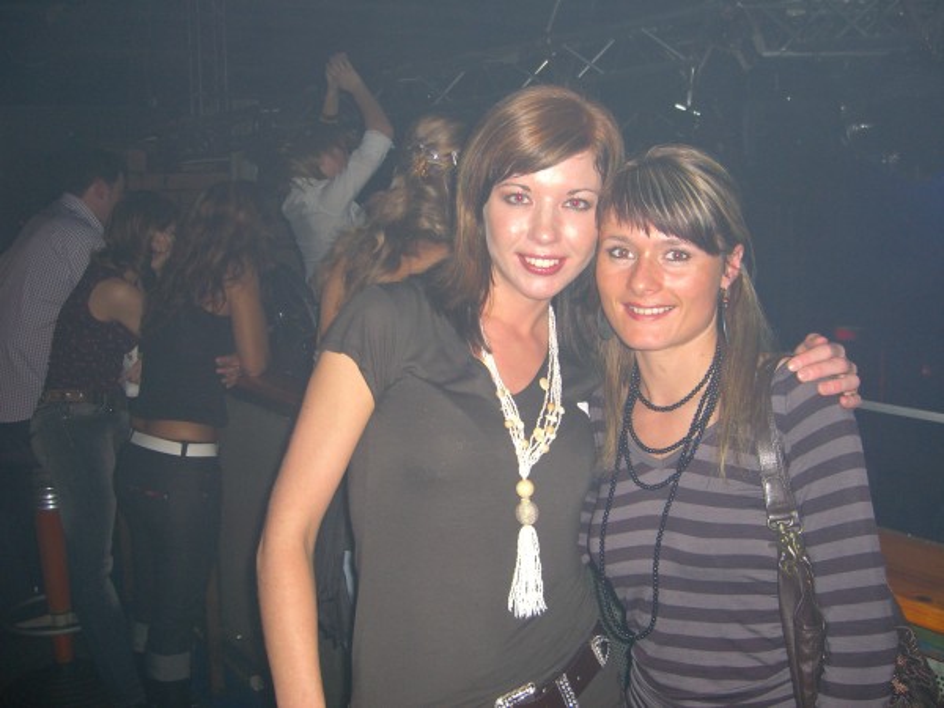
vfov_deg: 37.7
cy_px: 354
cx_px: 472
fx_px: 1036
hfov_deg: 49.0
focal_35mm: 38
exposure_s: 1/60
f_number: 2.8
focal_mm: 7.9
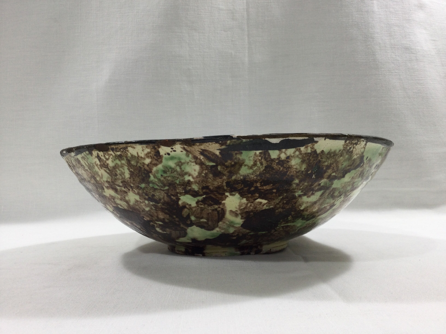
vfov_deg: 45.4
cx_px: 223
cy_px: 167
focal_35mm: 31
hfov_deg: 58.4
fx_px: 399
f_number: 2.4
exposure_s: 1/50
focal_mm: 3.3
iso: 32
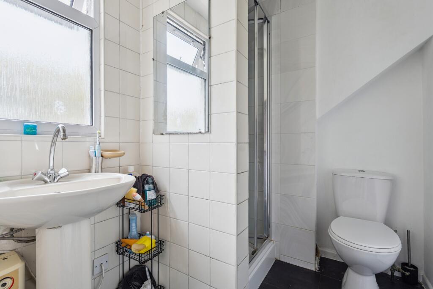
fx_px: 192
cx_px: 216
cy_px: 144
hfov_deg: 96.7
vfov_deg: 73.8
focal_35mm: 16
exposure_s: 1/6
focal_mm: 16
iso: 320
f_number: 5.6
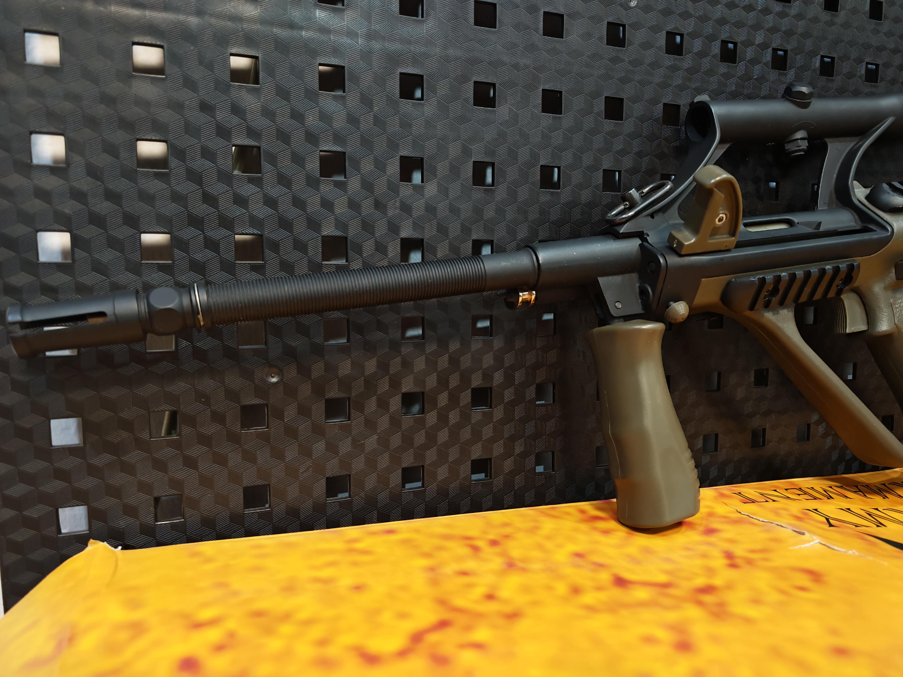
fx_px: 626
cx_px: 452
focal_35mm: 24
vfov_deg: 56.8
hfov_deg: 71.6
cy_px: 338
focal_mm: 6.83
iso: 250
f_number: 2
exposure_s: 1/25
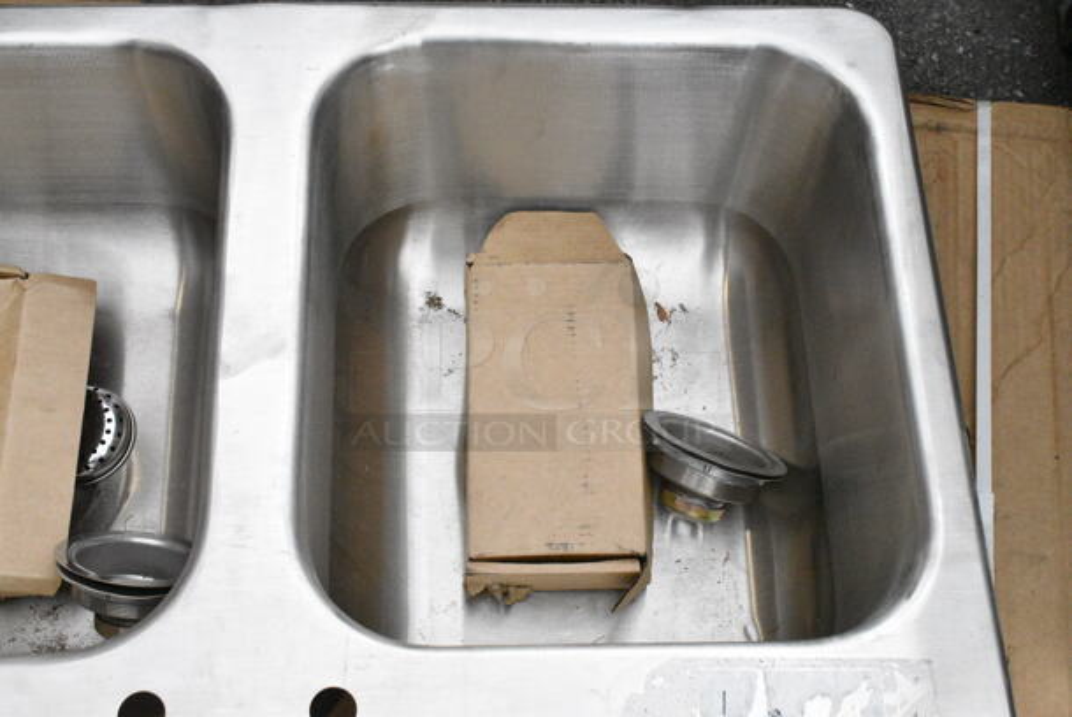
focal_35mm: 51
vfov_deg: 26.5
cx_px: 536
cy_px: 358
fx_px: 1520
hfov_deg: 38.8
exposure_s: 1/800
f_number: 14
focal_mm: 34
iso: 6400
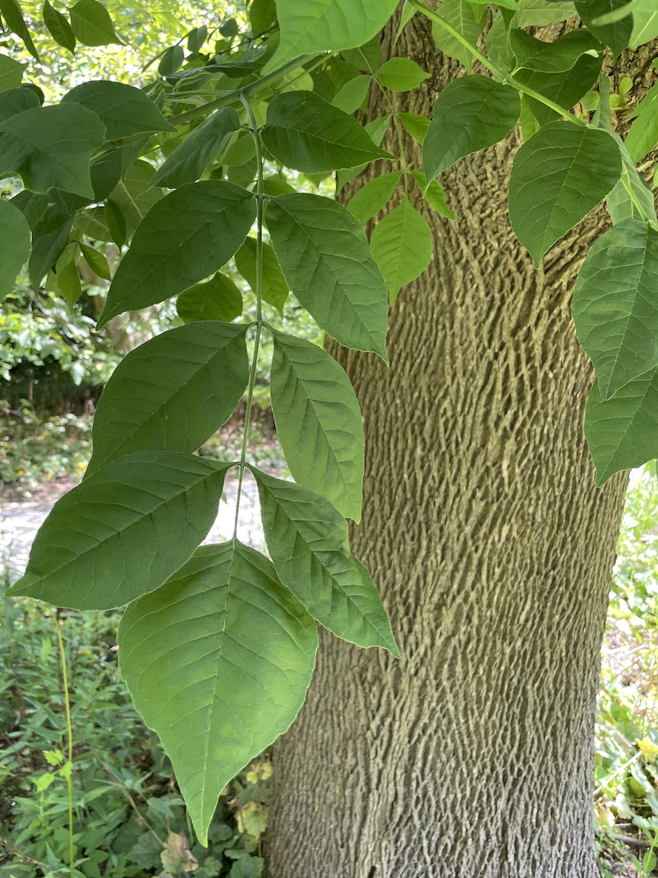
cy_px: 455
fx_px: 735
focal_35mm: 29
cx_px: 293
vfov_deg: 61.6
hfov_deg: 48.1
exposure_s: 1/121
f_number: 1.6
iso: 40
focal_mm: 4.2
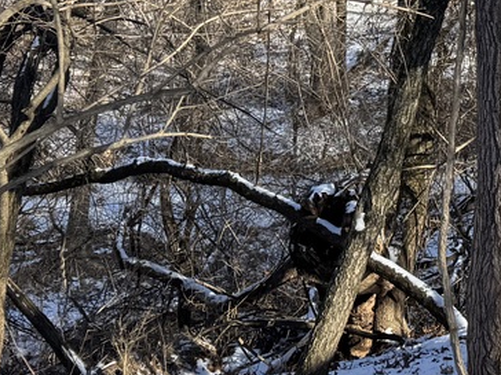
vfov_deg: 15.0
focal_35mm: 95
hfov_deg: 19.1
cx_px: 658
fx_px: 1375
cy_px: -87
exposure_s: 1/1094
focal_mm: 6.76
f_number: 1.78
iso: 80
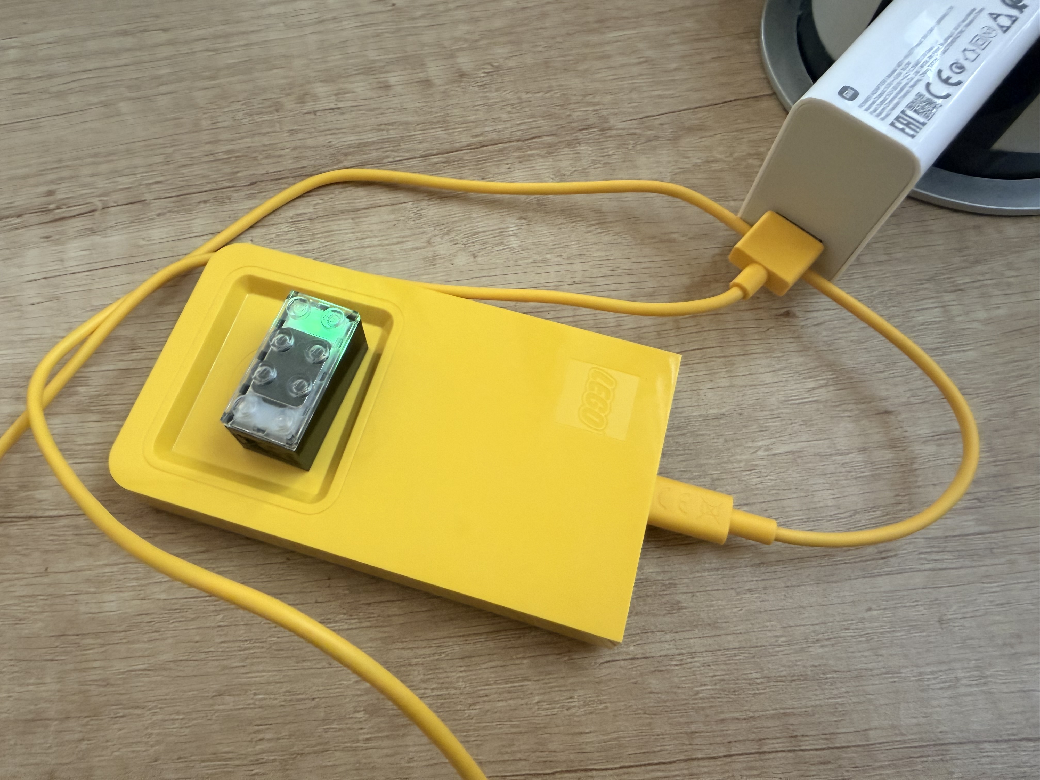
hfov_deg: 71.6
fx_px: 721
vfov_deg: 56.8
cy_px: 390
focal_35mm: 24
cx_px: 520
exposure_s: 1/121
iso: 320
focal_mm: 2.22
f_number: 2.2
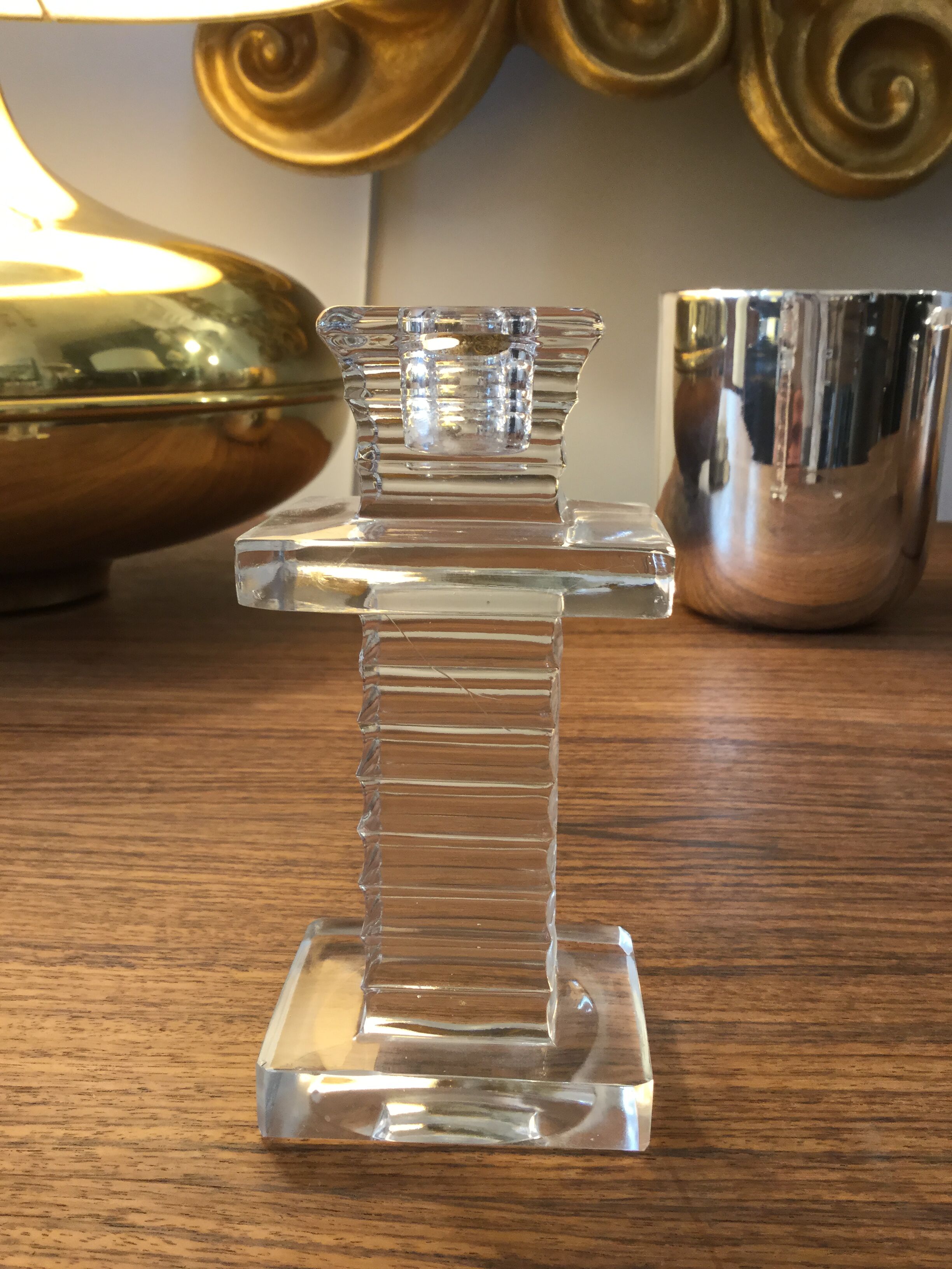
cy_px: 634
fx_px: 1137
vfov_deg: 58.4
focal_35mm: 31
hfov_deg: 45.4
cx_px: 476
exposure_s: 1/33
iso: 64
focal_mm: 3.3
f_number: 2.4
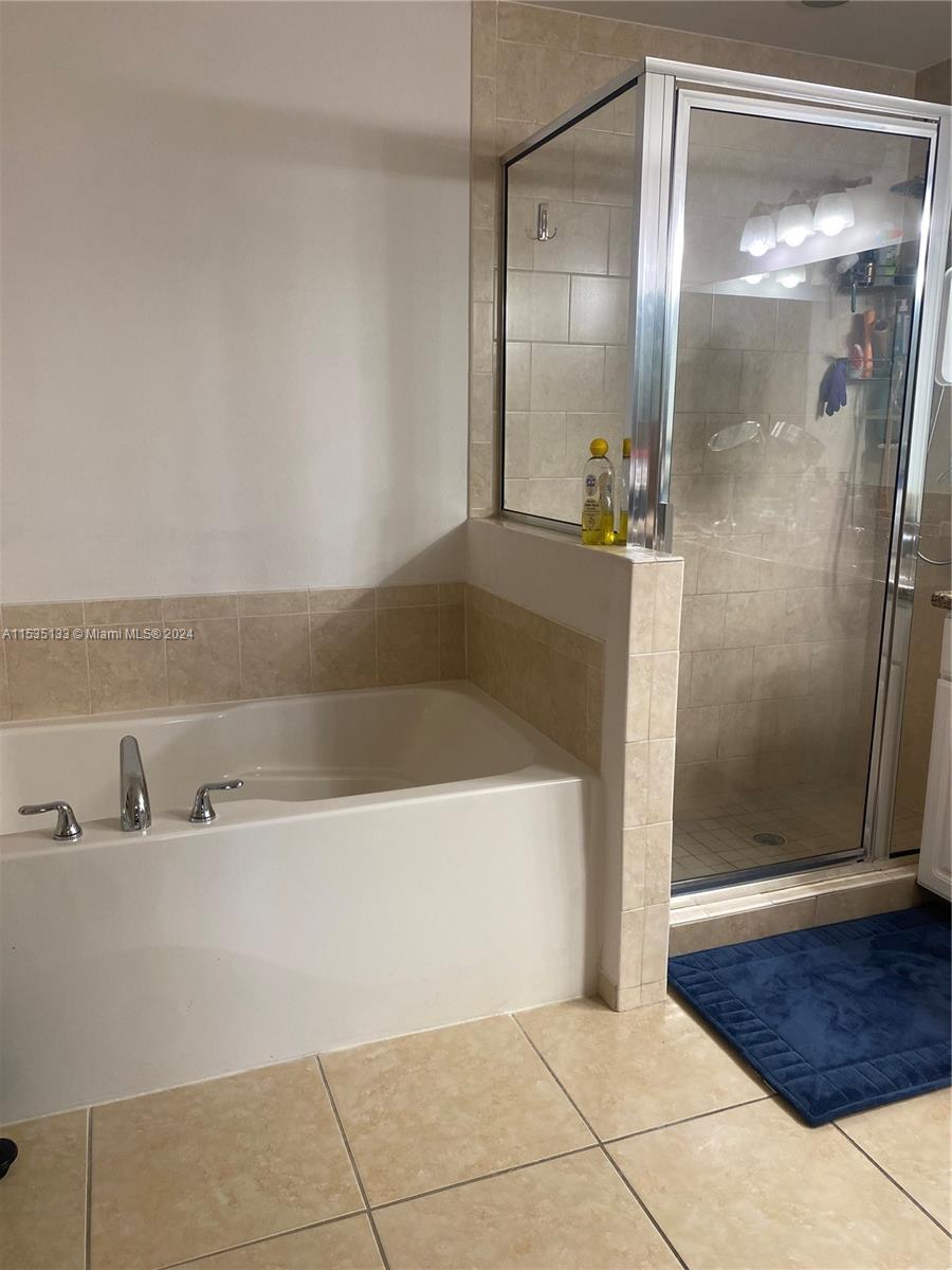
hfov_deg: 53.1
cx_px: 476
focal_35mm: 26
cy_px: 635
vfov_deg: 67.3
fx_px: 953
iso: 100
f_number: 1.8
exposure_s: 1/120
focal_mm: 4.25
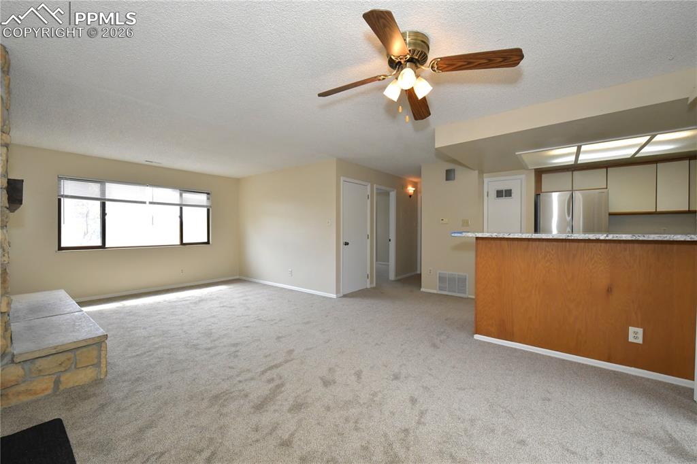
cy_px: 232
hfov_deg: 104.3
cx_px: 348
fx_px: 271
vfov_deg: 81.2
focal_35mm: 14
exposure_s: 1/160
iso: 1600
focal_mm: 14
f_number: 10
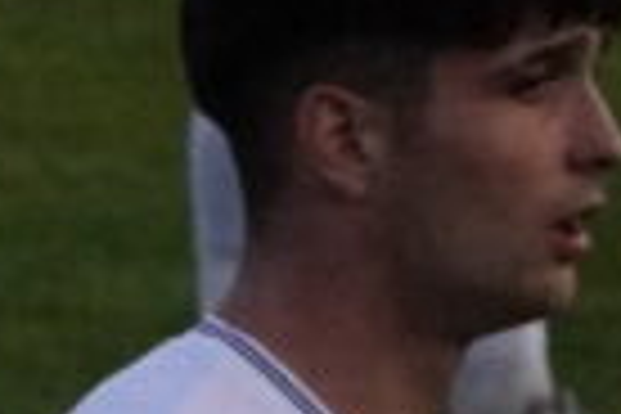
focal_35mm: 1510
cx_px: -1076
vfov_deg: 0.9
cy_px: 893
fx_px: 26045
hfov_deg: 1.4
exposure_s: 1/2500
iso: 6400
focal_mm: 136
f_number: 5.6
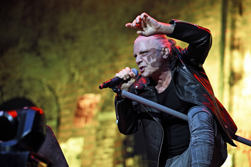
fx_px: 648
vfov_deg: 14.7
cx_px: 126
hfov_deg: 21.9
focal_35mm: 93
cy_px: 84
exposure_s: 1/400
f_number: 2.7
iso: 900
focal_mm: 93
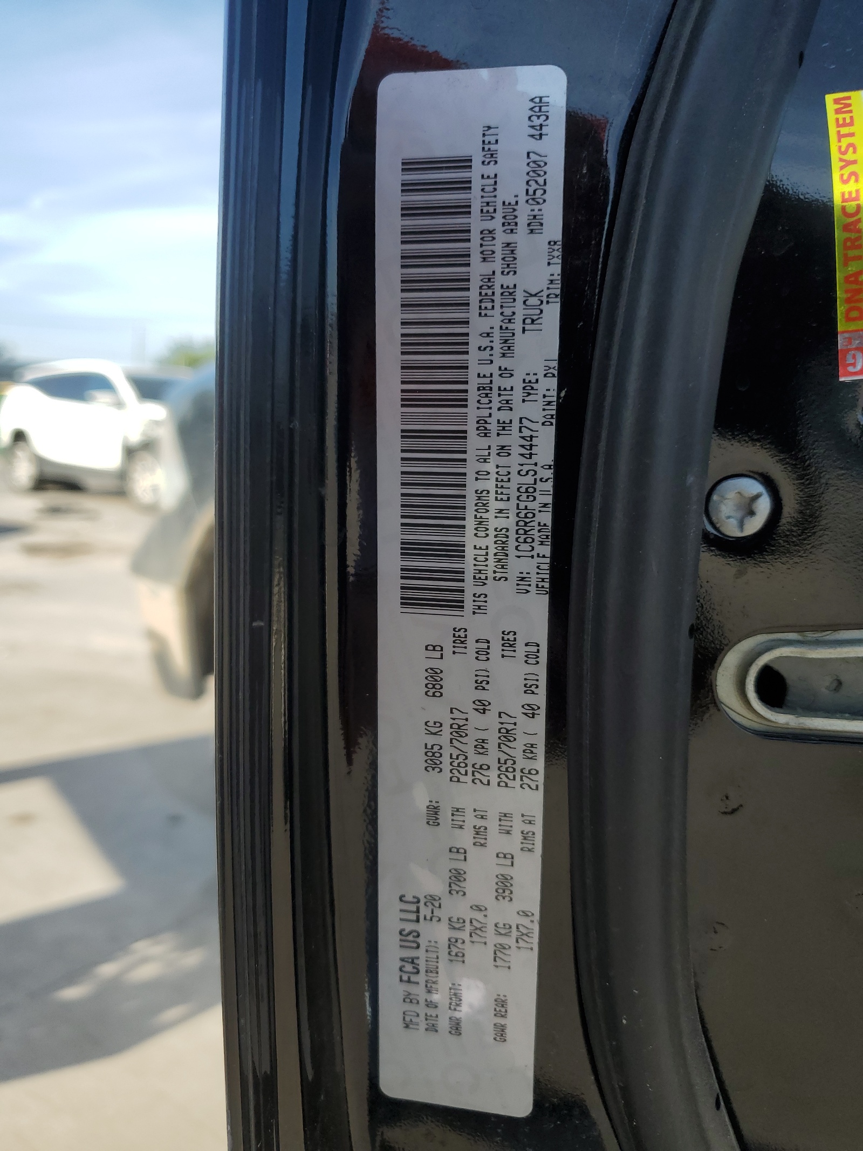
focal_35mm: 26
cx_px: 432
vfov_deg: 67.3
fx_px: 864
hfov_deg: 53.1
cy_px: 576
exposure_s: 1/1250
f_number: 1.5
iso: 50
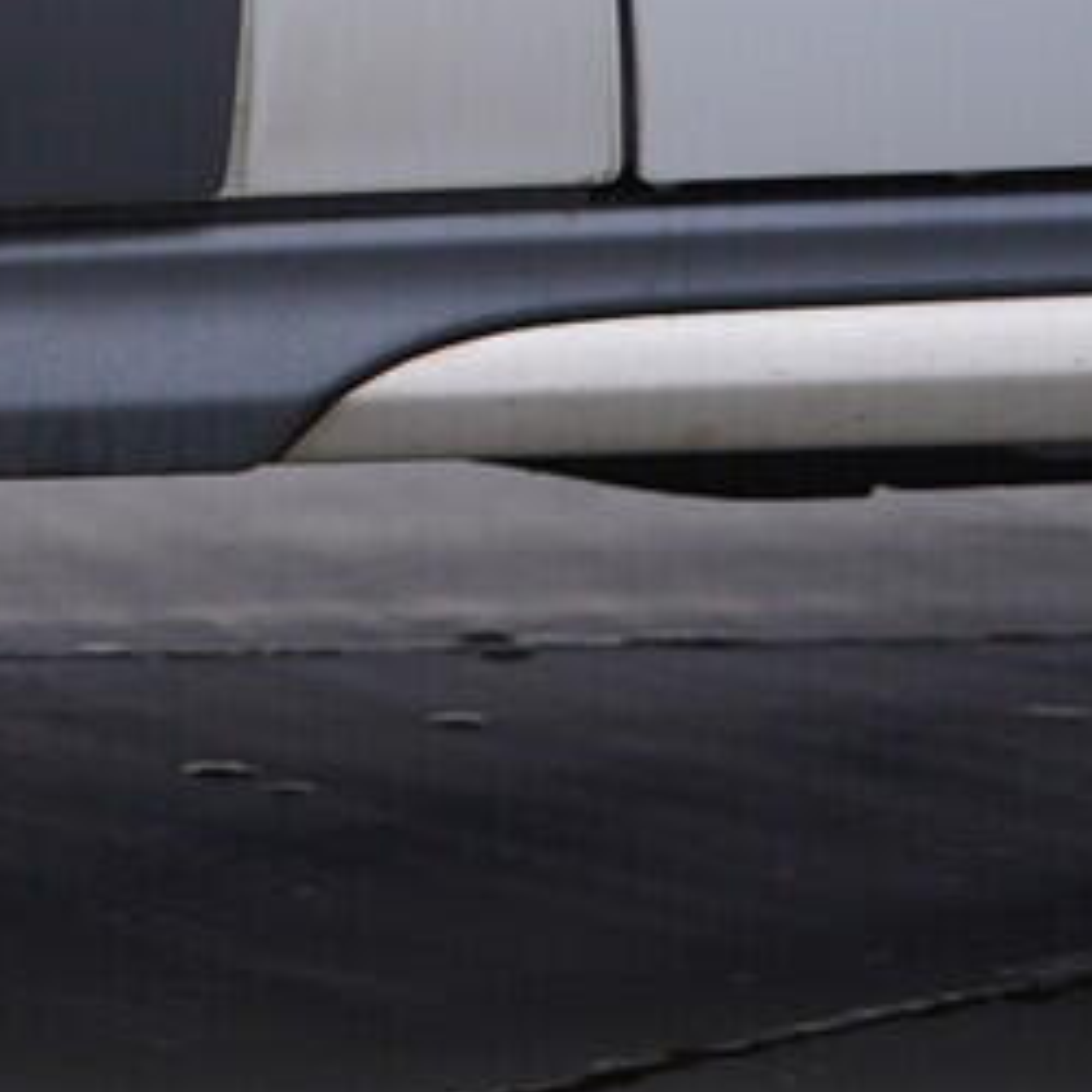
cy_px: -323
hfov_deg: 8.8
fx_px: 6282
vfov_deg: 9.8
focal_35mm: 176
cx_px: -1721
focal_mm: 24
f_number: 4
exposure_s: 1/80
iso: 125
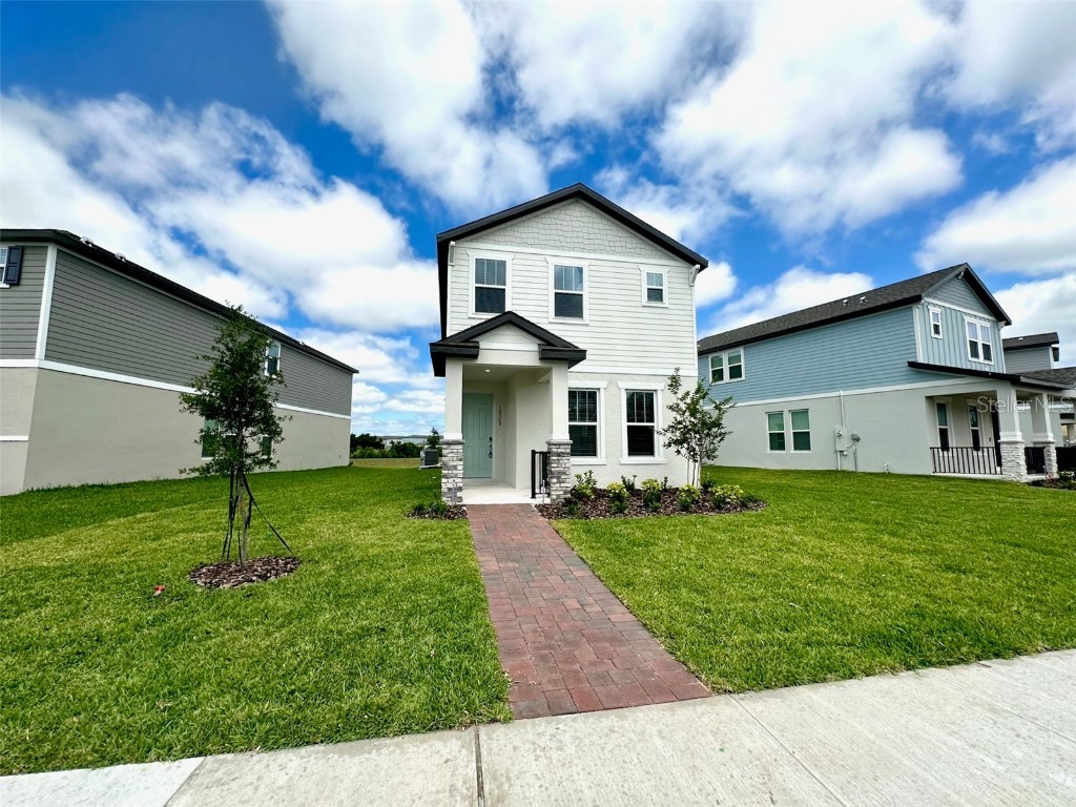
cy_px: 404
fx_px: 435
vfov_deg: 85.7
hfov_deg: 102.1
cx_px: 538
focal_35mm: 14
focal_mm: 2.22
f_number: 2.2
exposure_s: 1/2451
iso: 50
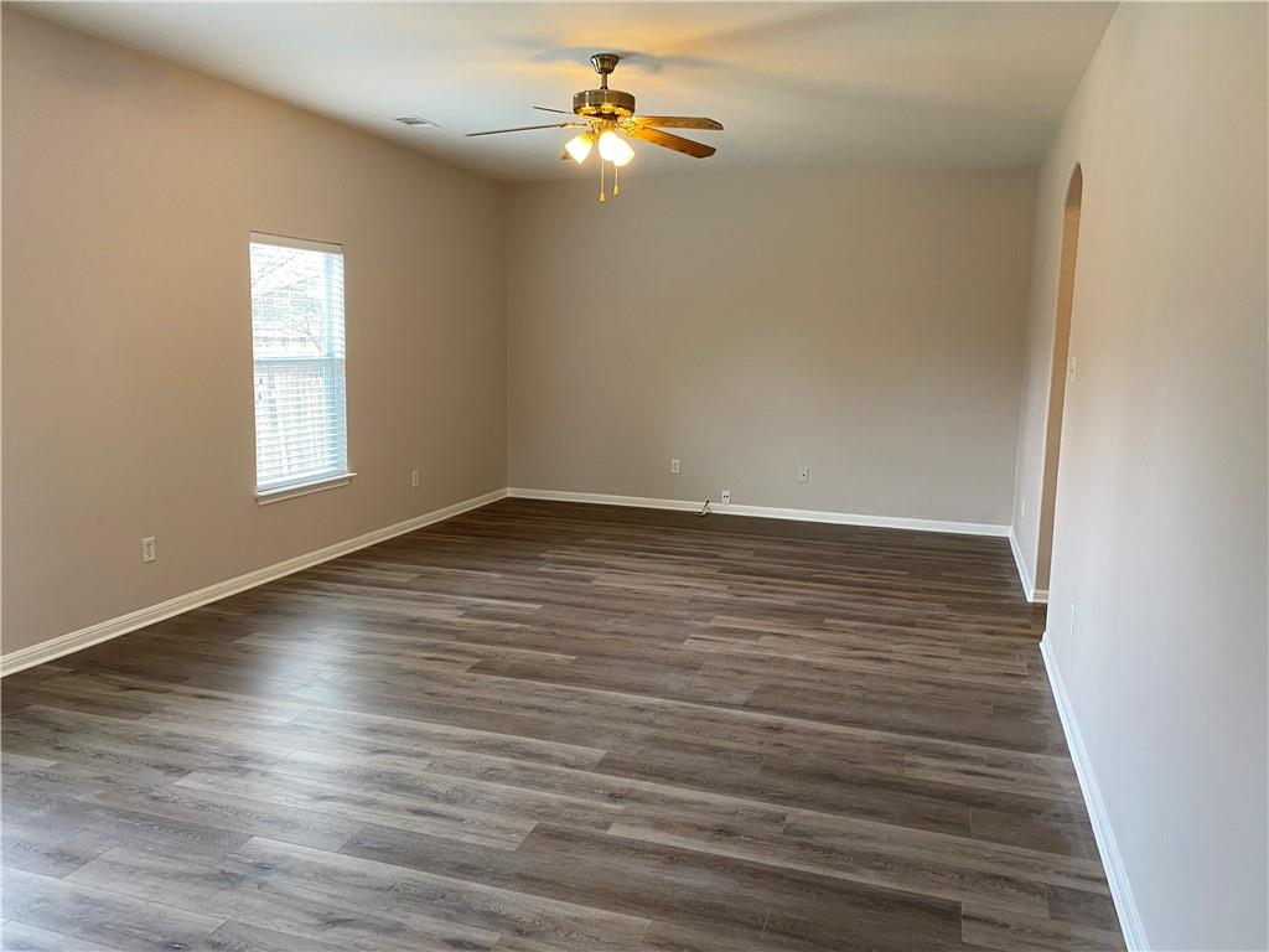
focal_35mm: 26
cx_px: 634
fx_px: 953
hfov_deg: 67.3
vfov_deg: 53.1
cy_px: 476
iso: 100
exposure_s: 1/60
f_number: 1.8
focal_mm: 4.25
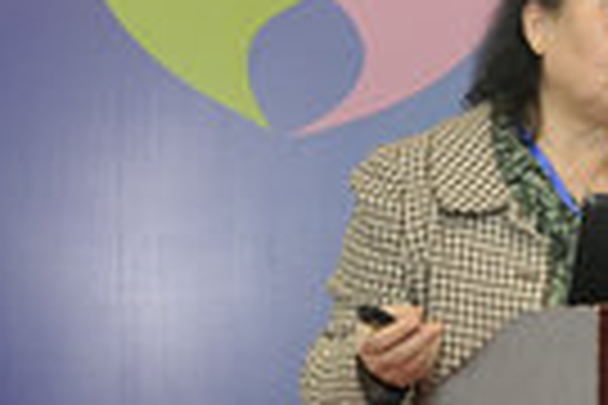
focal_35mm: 130
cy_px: 83
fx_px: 2195
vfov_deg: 10.5
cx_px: 892
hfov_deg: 14.7
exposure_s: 1/80
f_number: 5.6
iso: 1000
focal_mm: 35
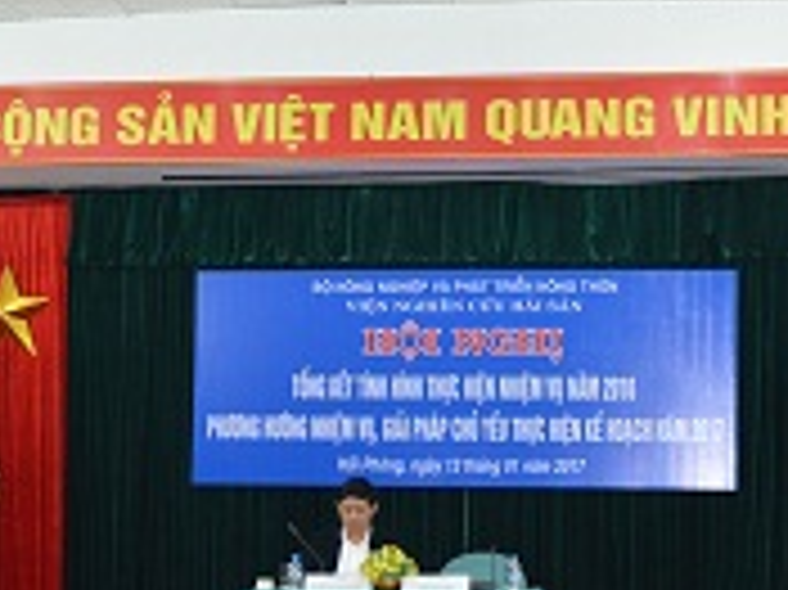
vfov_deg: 18.6
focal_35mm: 79
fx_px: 1797
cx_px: 536
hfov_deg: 24.6
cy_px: 367
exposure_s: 1/60
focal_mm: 24
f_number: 3.8
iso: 1100
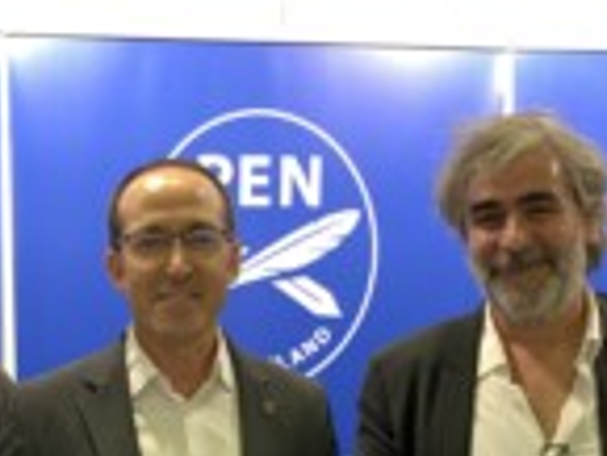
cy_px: 443
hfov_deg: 28.6
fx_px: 1176
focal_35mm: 67
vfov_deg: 21.3
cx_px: 170
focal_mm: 4.25
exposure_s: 1/50
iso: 125
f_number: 1.8
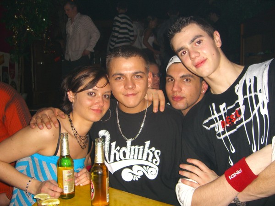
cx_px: 138
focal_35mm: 38
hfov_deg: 49.0
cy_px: 103
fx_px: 302
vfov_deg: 37.7
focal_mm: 7.9
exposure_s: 1/60
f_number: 2.8
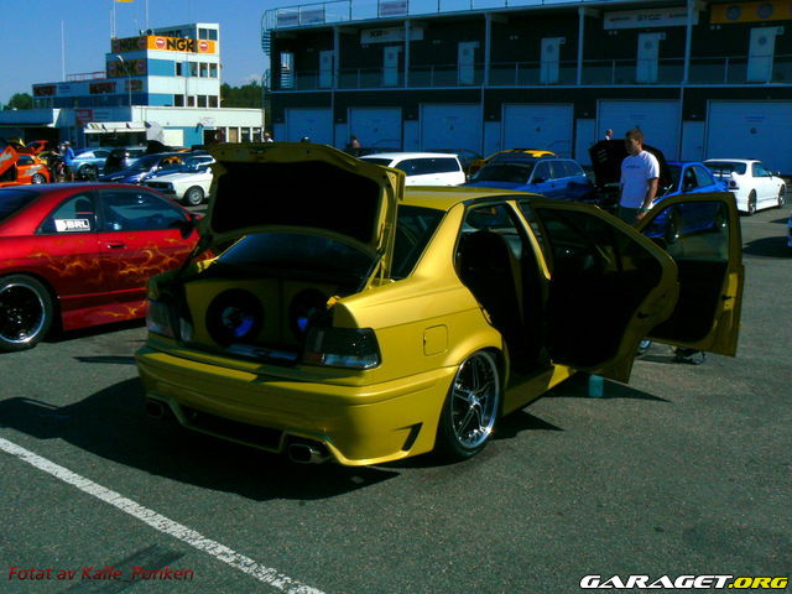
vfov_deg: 39.7
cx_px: 396
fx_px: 824
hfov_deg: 51.4
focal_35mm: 36
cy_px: 297
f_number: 8
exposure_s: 1/800
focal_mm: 6
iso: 80
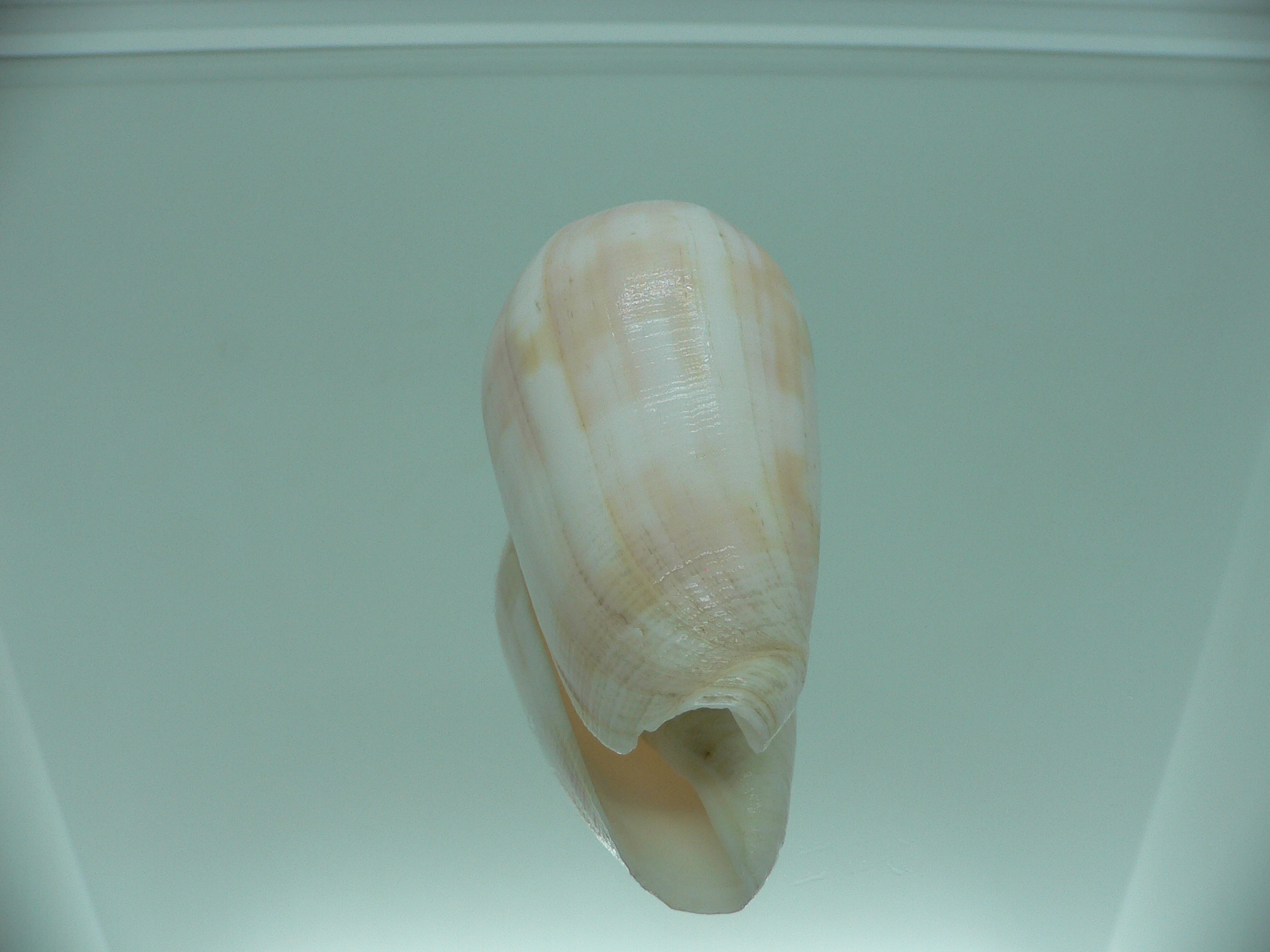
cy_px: 476
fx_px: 1284
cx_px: 635
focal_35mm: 35
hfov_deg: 52.6
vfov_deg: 40.7
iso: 80
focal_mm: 4.6
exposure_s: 1/80
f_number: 2.8
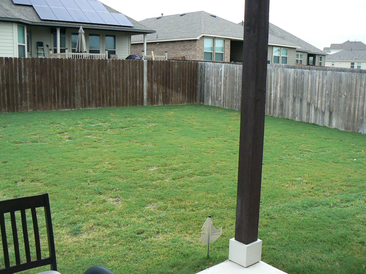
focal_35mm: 36
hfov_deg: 51.4
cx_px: 183
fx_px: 381
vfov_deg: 39.7
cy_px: 137
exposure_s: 1/400
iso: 200
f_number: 3.6
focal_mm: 6
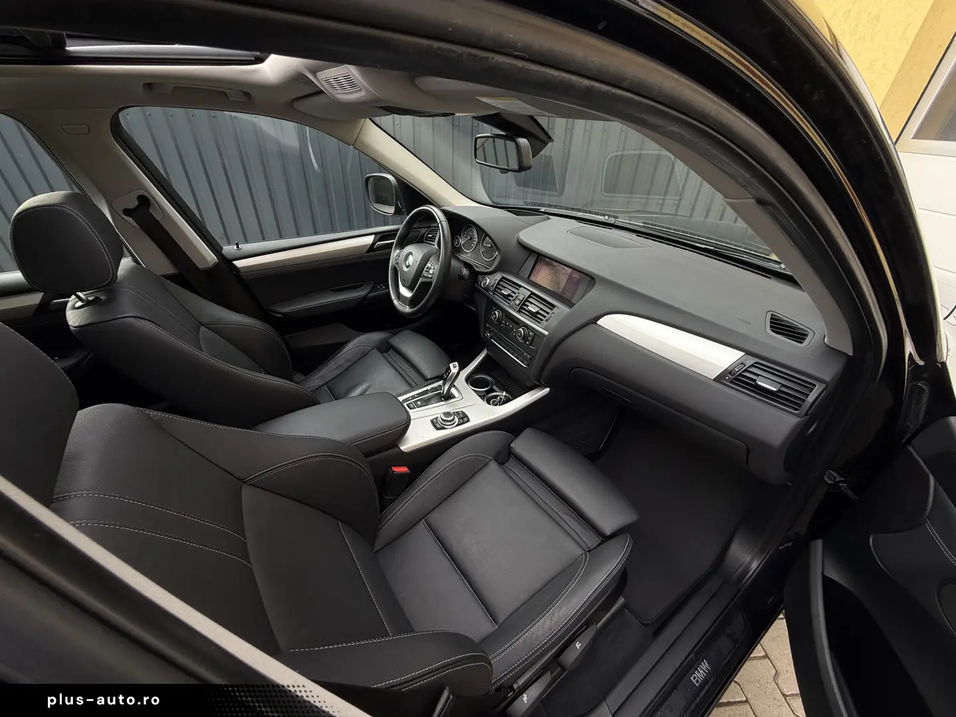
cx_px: 478
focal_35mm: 14
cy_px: 358
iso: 64
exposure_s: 1/344
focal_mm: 2.22
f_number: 2.2
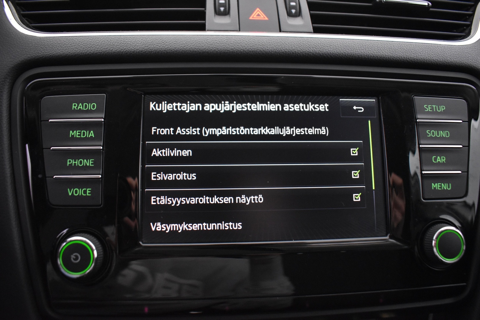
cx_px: 240
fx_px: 360
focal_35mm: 27
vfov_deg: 47.9
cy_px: 160
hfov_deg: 67.4
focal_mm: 18
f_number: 3.5
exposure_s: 1/20
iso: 3200
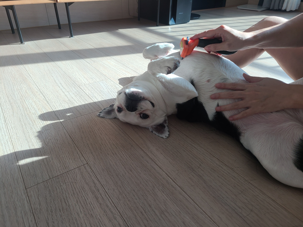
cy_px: 114
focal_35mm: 26
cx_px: 152
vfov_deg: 53.1
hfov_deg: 67.3
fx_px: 228
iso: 50
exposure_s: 1/120
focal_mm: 5.4
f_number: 1.8
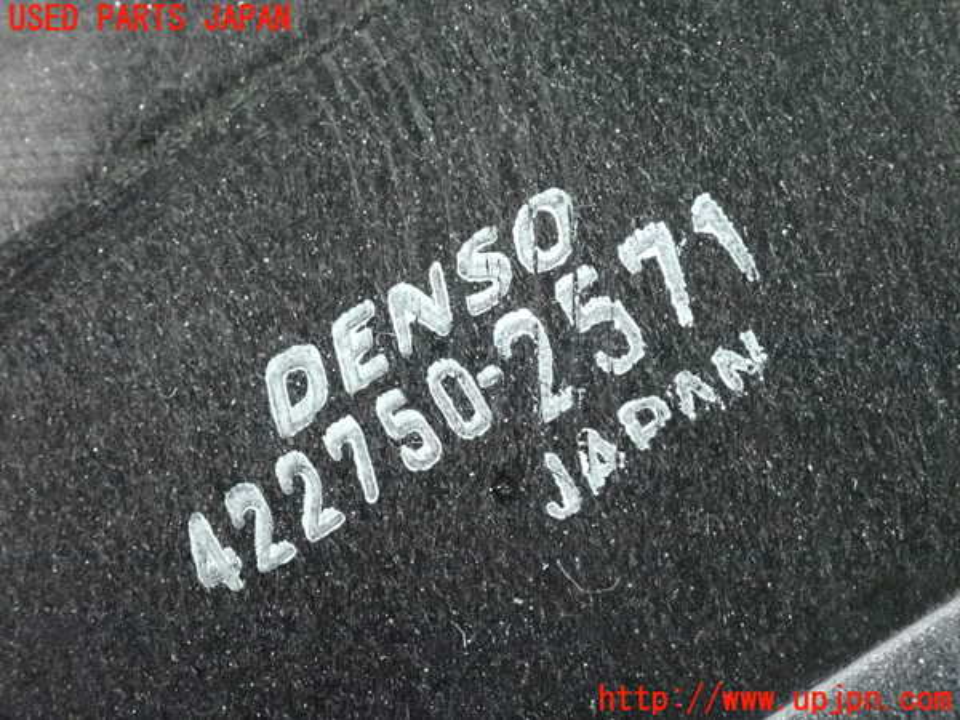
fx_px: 2440
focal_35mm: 88
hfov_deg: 22.3
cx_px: 480
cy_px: 360
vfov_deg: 16.8
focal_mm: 15.66
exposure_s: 1/125
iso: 10000
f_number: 4.5
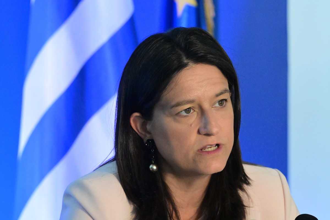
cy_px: 110
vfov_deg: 4.6
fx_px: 2750
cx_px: 165
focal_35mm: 300
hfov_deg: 6.9
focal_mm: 200
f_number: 7.1
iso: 10000
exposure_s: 1/320
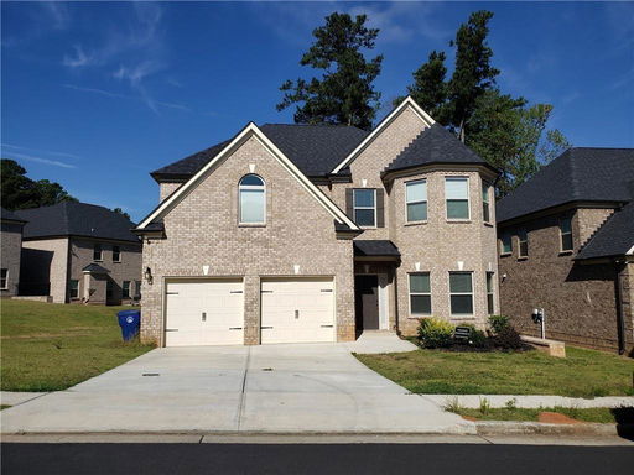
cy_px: 238
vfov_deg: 53.1
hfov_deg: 67.3
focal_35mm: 26
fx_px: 476
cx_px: 317
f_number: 2.4
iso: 50
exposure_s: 1/2773
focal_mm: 4.3
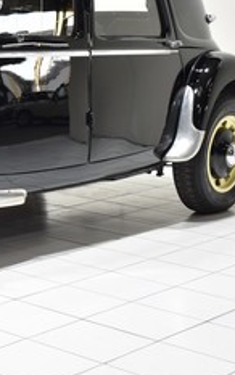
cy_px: 112
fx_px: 923
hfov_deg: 13.5
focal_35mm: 90
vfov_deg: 22.8
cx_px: -142
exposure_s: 1/13
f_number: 4
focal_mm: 25
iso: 100
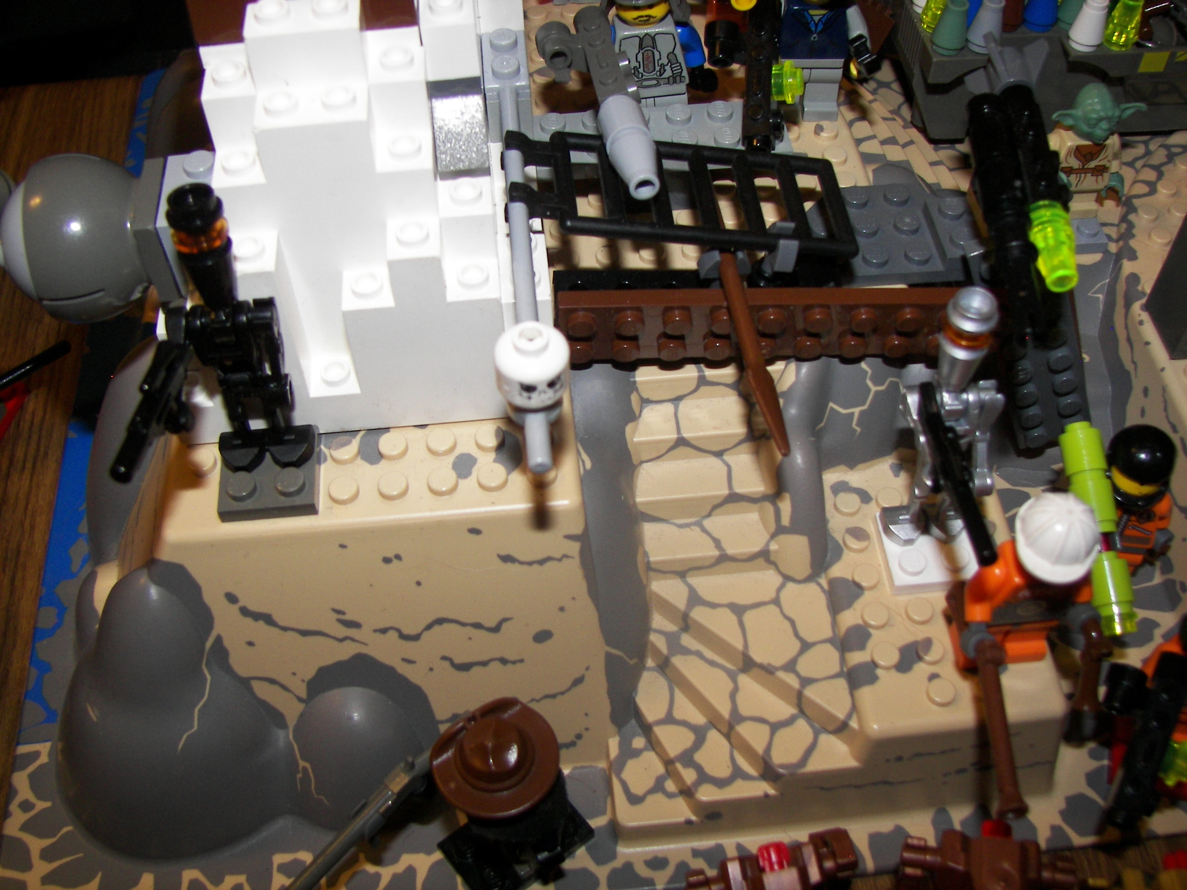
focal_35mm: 36
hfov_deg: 51.4
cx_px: 594
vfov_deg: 39.7
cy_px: 445
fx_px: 1234
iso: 100
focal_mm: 6
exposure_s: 1/30
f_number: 2.8
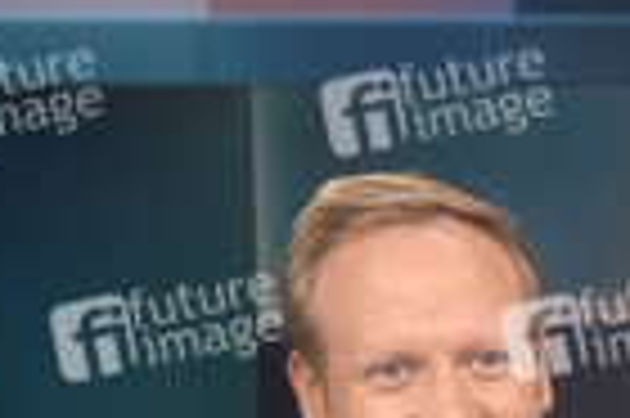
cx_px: 947
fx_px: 2535
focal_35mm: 145
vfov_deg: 9.1
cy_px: 665
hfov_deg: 13.4
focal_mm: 30
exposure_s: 1/160
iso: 640
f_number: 2.2
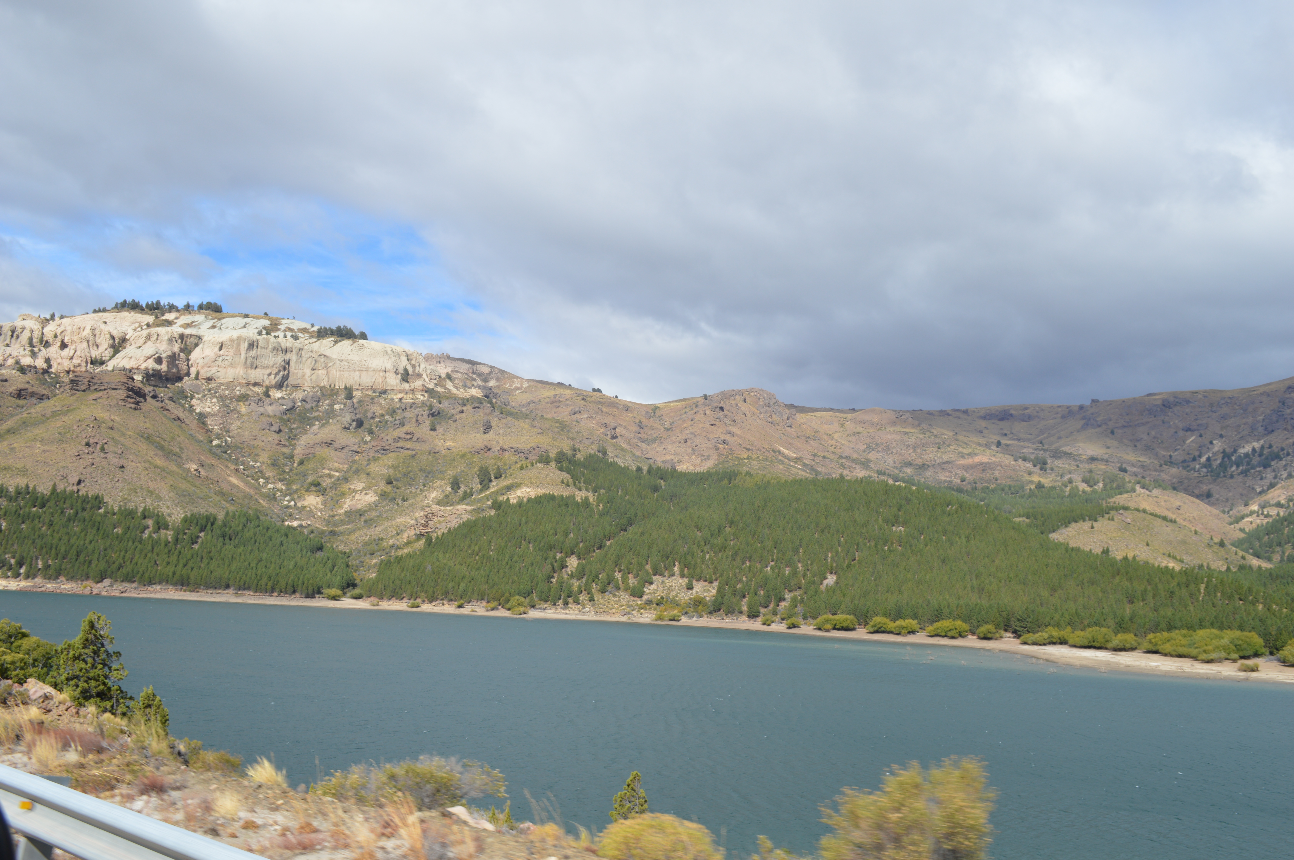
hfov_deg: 62.0
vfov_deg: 43.5
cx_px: 647
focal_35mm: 30
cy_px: 430
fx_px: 1077
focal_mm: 20
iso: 100
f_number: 8
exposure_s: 1/250
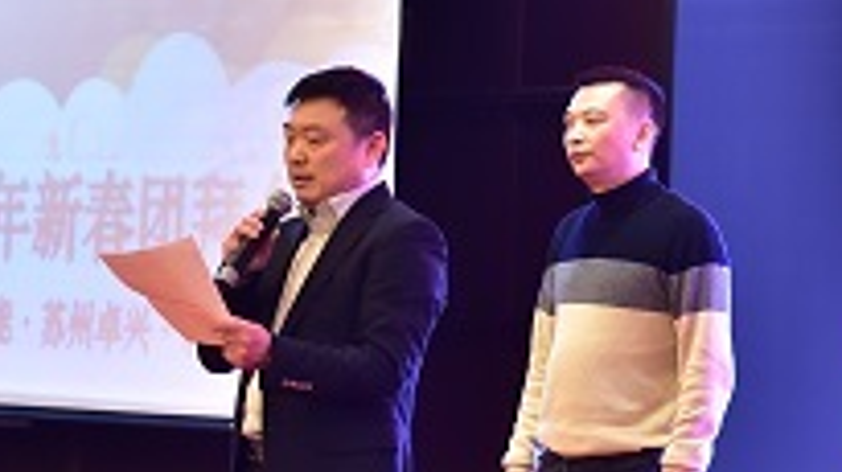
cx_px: 1158
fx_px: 5109
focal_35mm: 229
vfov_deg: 5.3
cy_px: 402
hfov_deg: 9.2
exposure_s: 1/160
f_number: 2.8
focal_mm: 70
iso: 1250
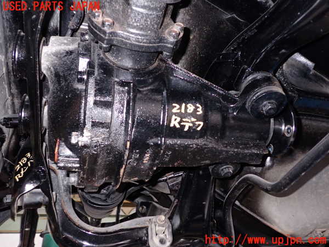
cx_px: 164
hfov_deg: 60.0
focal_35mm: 30
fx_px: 285
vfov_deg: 46.8
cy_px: 124
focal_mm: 5.4
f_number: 2.3
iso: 200
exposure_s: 1/30
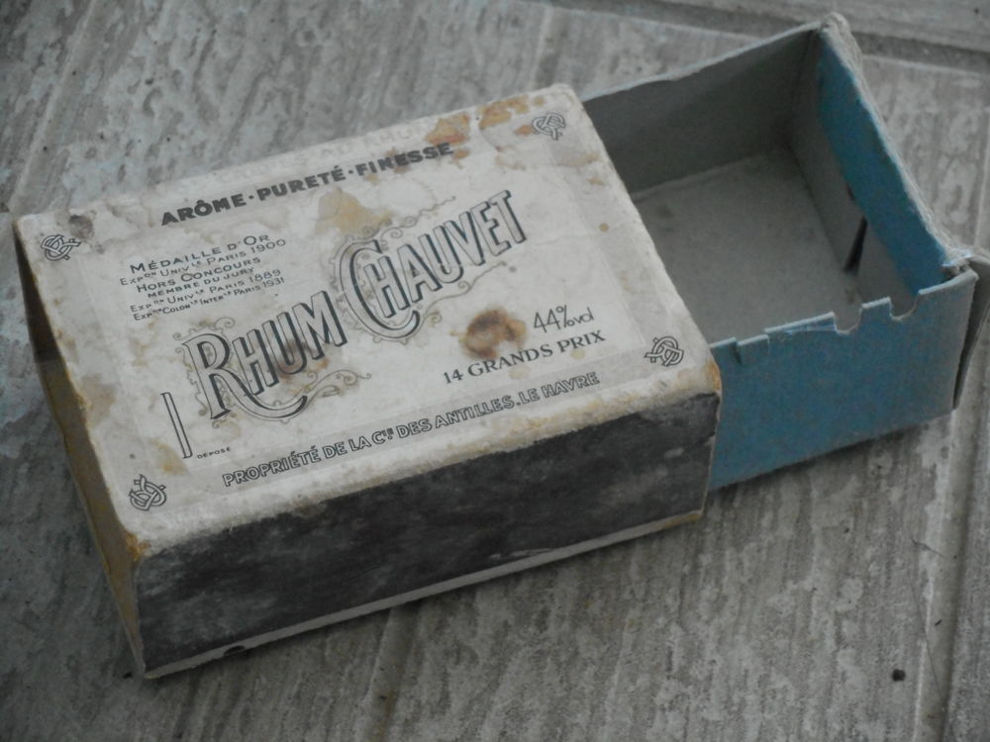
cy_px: 371
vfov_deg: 14.5
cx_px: 495
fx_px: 2917
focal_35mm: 102
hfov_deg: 19.3
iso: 800
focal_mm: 18.2
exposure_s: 1/200
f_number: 5.8
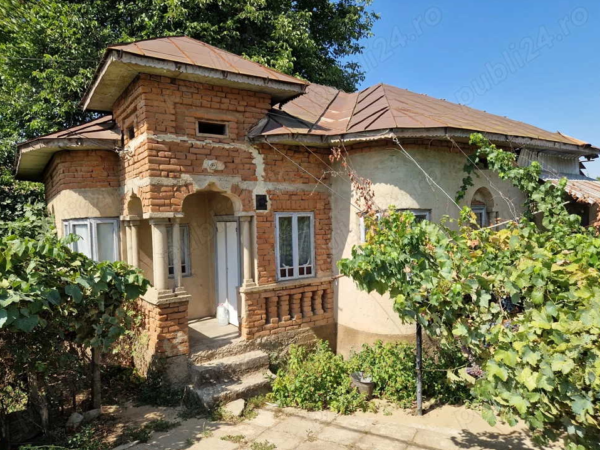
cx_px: 301
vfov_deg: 56.8
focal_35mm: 24
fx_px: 416
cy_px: 227
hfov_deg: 71.6
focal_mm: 5.4
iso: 50
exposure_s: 1/1028
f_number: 1.8
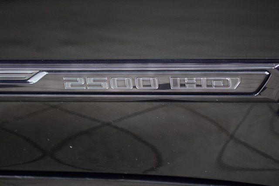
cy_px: 93
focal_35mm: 105
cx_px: 140
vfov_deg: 13.0
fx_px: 814
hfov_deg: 19.5
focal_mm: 70
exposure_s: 1/25
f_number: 2.8
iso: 1600
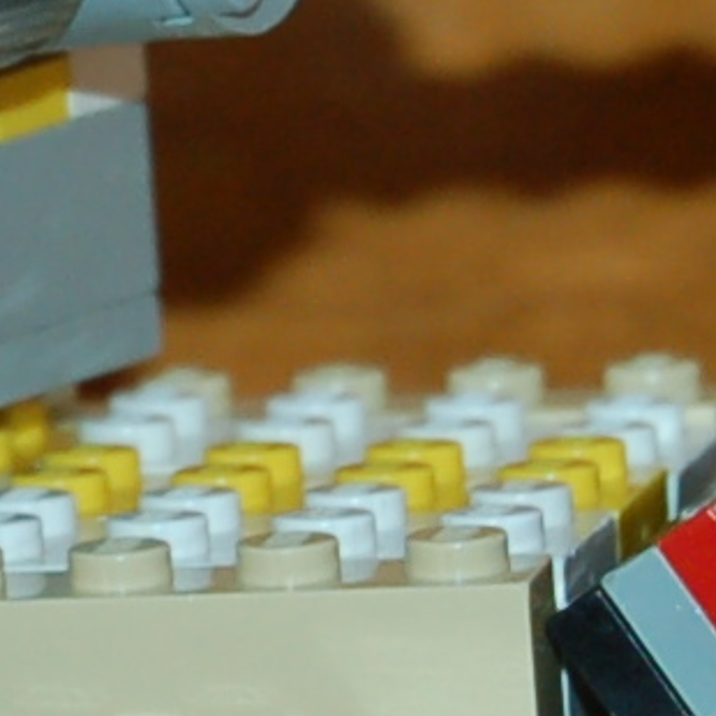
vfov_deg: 2.7
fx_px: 15047
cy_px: -219
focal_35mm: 643
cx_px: -473
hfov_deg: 2.7
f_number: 5.6
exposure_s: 1/60
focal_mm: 52
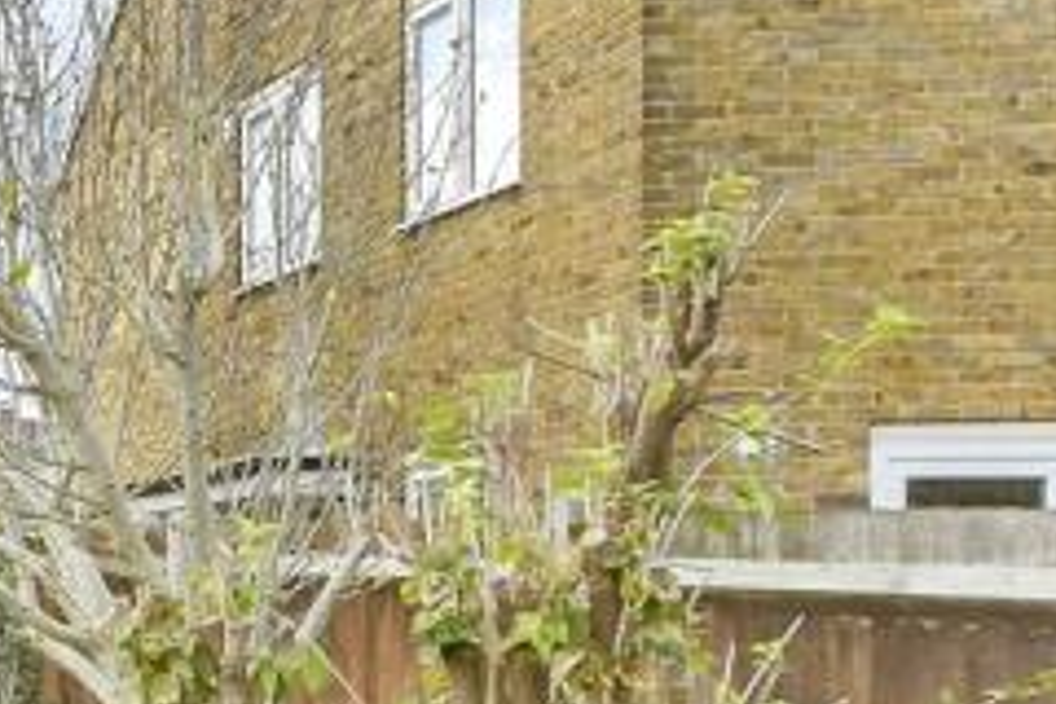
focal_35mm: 64
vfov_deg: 20.8
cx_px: -1012
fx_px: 1877
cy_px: 627
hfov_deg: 19.4
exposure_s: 1/250
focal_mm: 10
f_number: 8
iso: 500
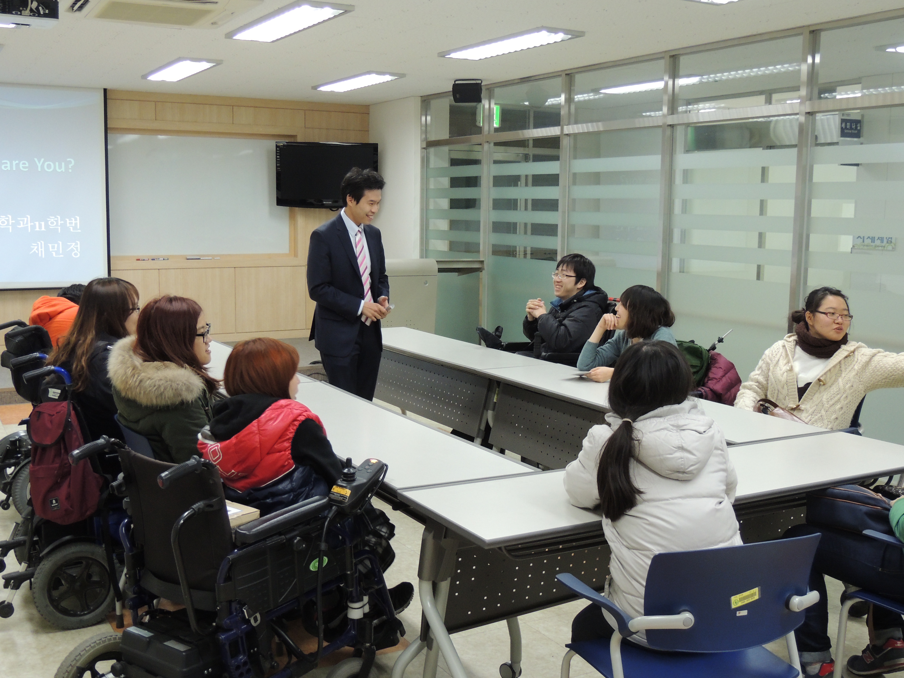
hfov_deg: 46.8
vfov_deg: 36.0
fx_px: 1045
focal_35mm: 40
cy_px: 339
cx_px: 452
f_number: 3.3
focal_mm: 7.1
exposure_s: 1/50
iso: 400
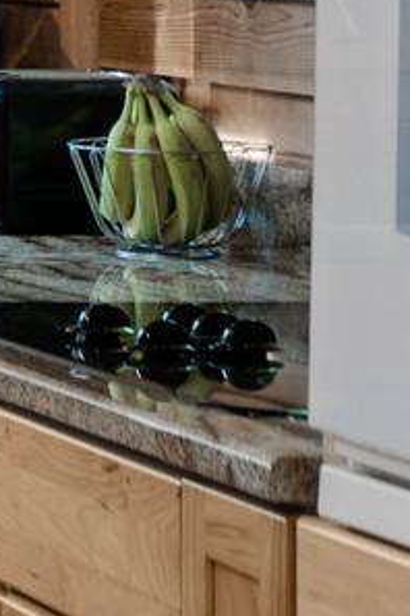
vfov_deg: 8.4
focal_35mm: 241
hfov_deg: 5.0
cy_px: -142
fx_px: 4117
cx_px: -1307
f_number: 4
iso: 320
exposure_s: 1/10
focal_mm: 35
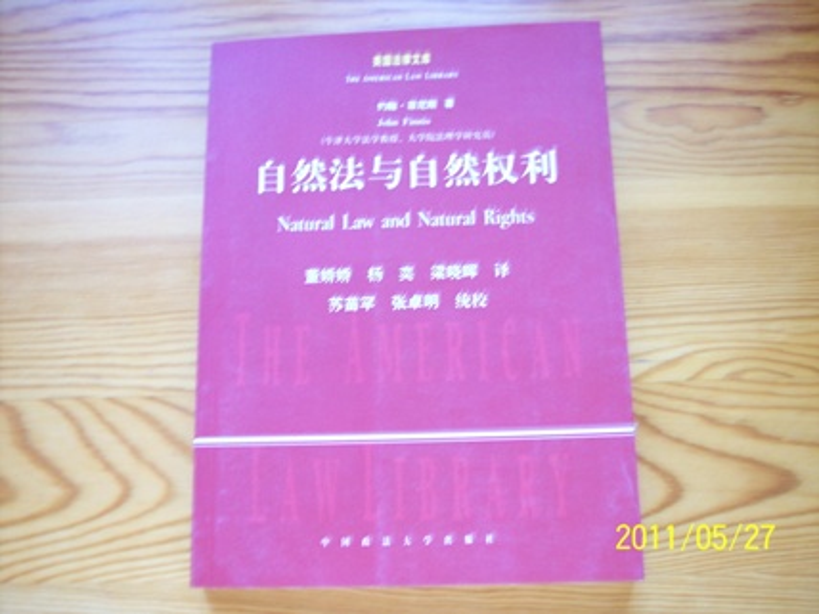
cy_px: 307
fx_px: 923
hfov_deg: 47.9
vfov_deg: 36.8
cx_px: 410
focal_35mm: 39
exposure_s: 1/6
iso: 200
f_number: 3.4
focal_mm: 8
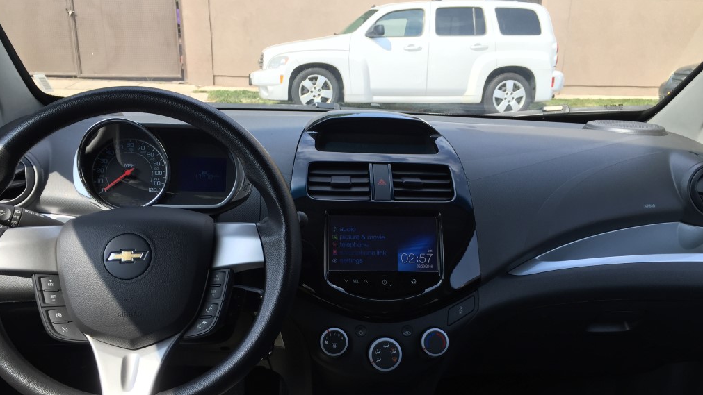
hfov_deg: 61.0
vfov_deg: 36.5
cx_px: 349
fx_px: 597
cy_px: 242
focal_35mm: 32
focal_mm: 4.15
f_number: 2.2
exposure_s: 1/494
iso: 32
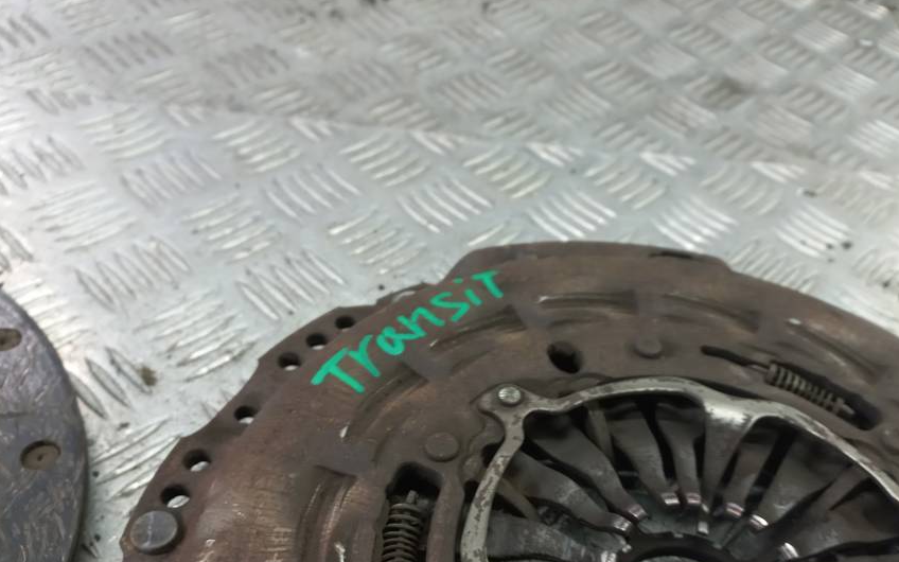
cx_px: 504
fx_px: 784
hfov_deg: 59.5
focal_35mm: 32
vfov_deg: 38.9
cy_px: 385
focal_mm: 4.6
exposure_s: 1/50
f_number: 1.8
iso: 125
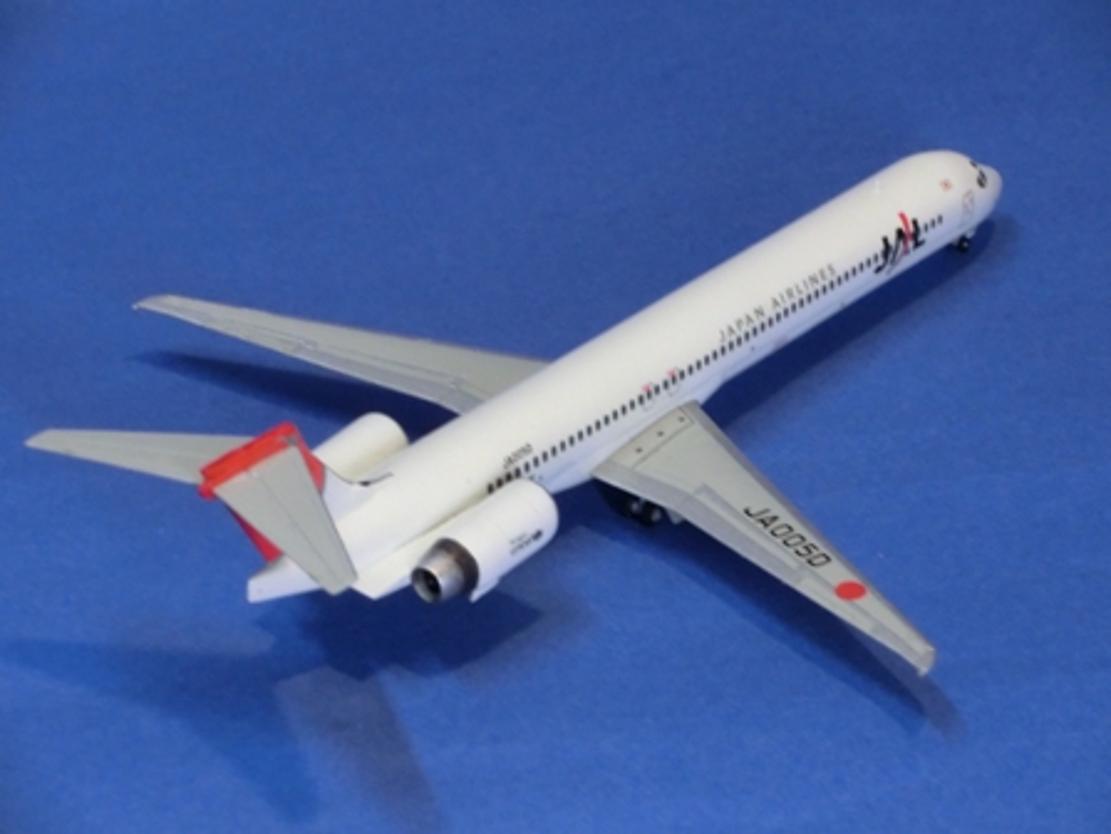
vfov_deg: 10.7
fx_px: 4429
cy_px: 417
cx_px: 556
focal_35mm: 138
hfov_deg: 14.3
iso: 800
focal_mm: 24.39
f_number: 14.8
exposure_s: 1/10
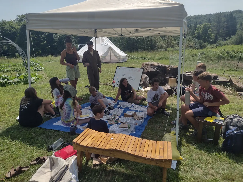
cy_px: 91
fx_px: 190
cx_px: 122
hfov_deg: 65.3
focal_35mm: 27
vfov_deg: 51.4
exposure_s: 1/2830
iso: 100
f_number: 1.7
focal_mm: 4.71
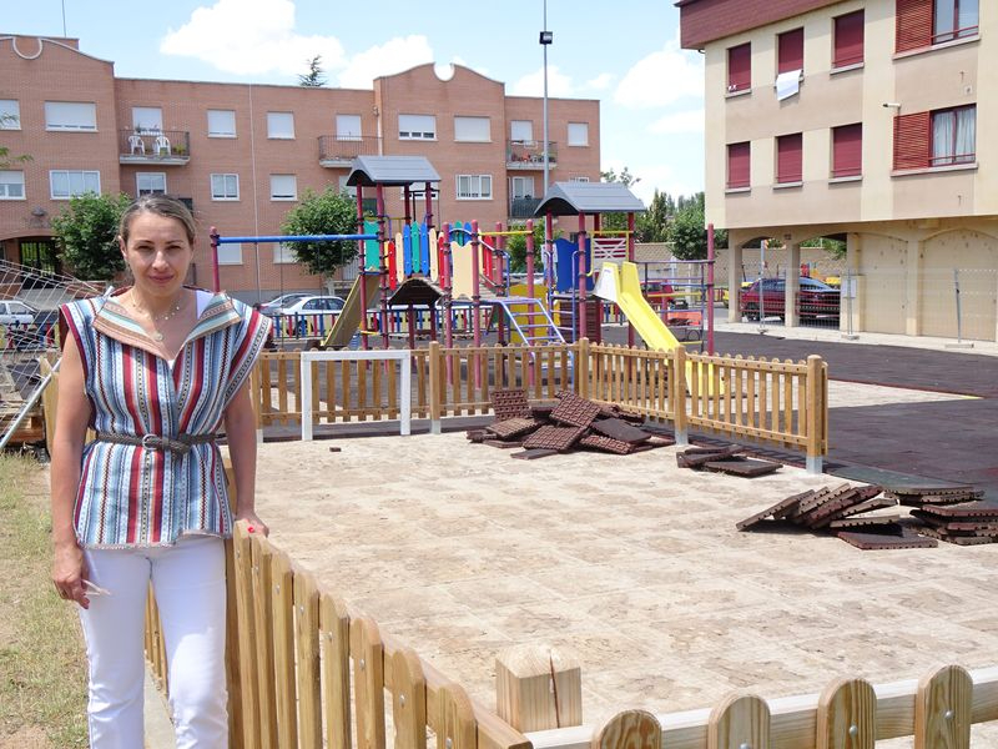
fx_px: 1038
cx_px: 499
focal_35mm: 36
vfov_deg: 39.7
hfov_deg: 51.4
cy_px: 374
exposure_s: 1/320
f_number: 4
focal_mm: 6.17
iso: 80
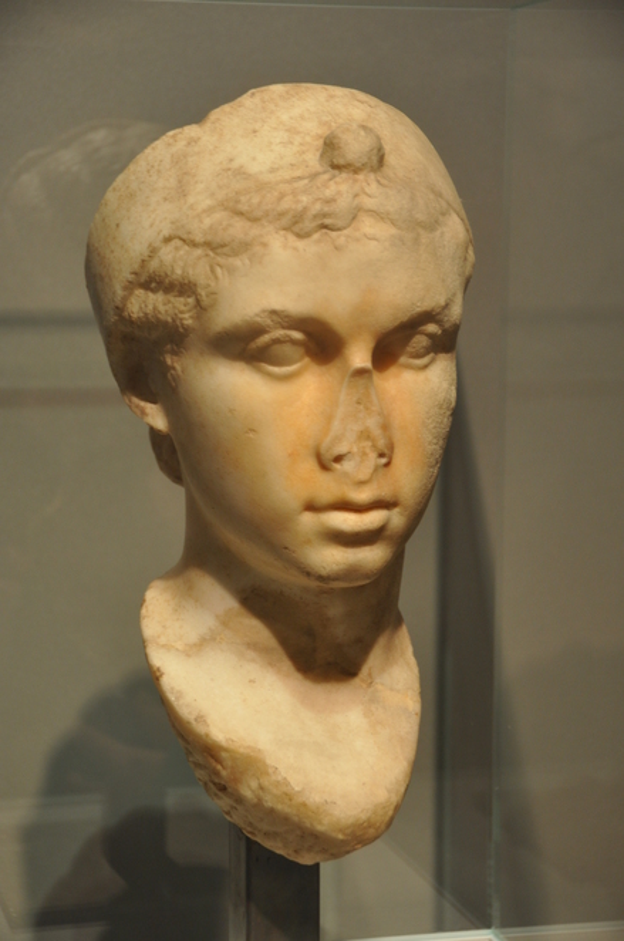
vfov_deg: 24.2
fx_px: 2192
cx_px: 312
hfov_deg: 16.2
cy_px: 470
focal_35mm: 84
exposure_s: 1/10
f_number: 4.8
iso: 400
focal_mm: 56
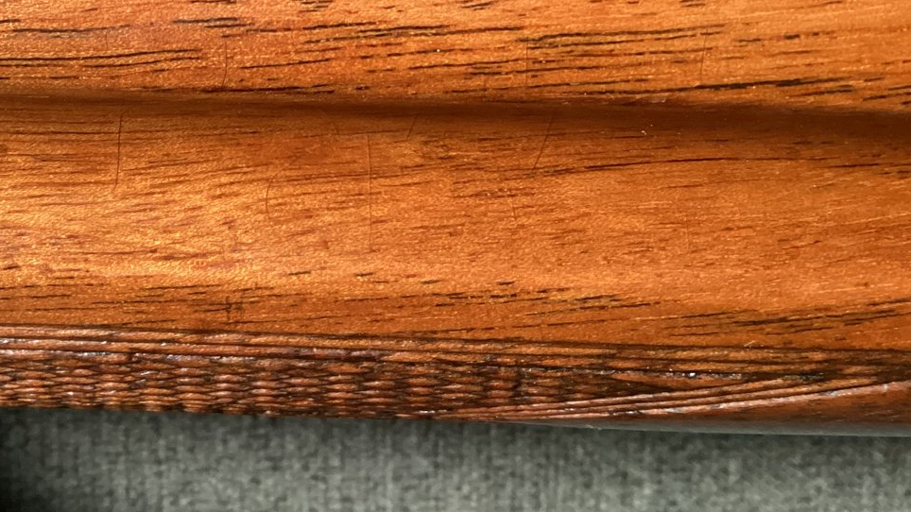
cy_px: 35
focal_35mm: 53
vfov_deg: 22.0
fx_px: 1280
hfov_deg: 38.3
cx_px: 241
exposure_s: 1/33
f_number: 2.4
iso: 250
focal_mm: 3.3
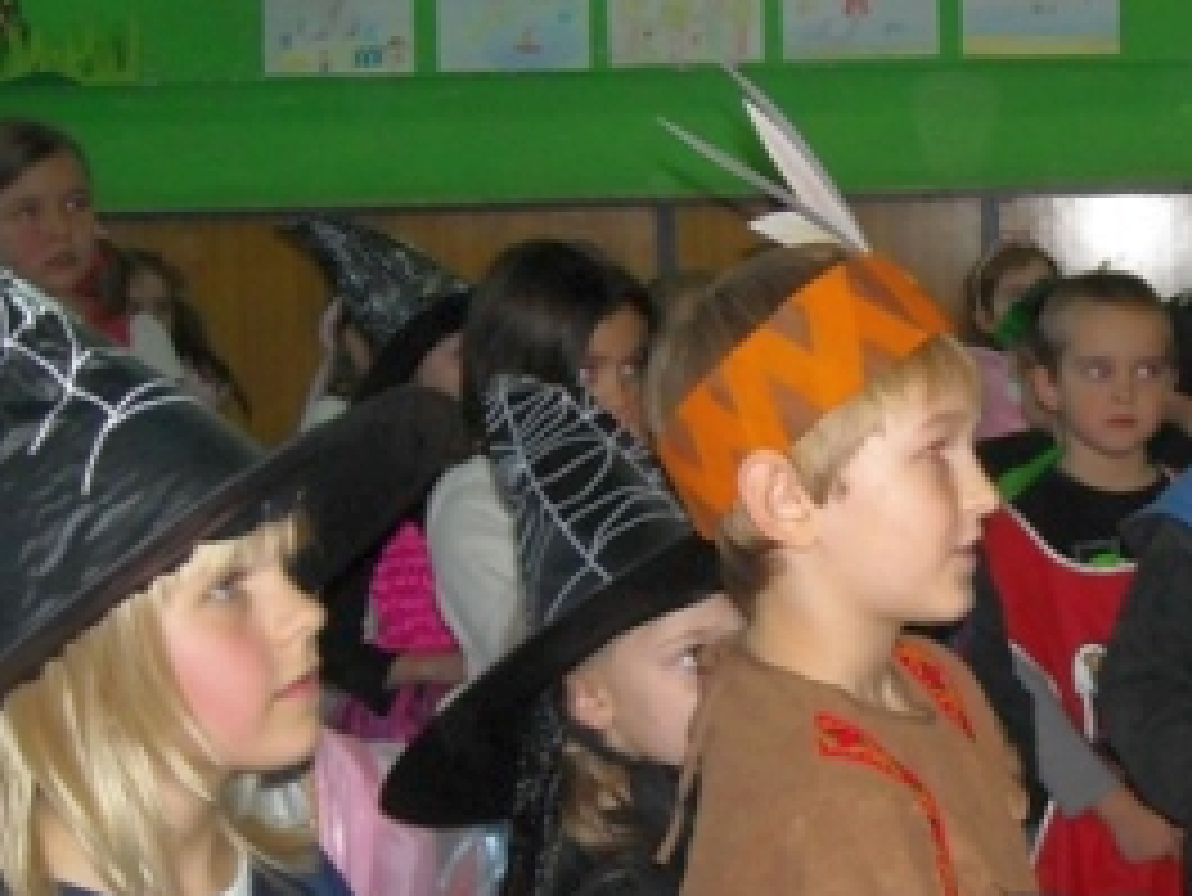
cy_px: 462
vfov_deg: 21.0
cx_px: 1057
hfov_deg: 26.9
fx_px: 2412
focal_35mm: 70
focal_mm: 5.7
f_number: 2.8
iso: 200
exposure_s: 1/60
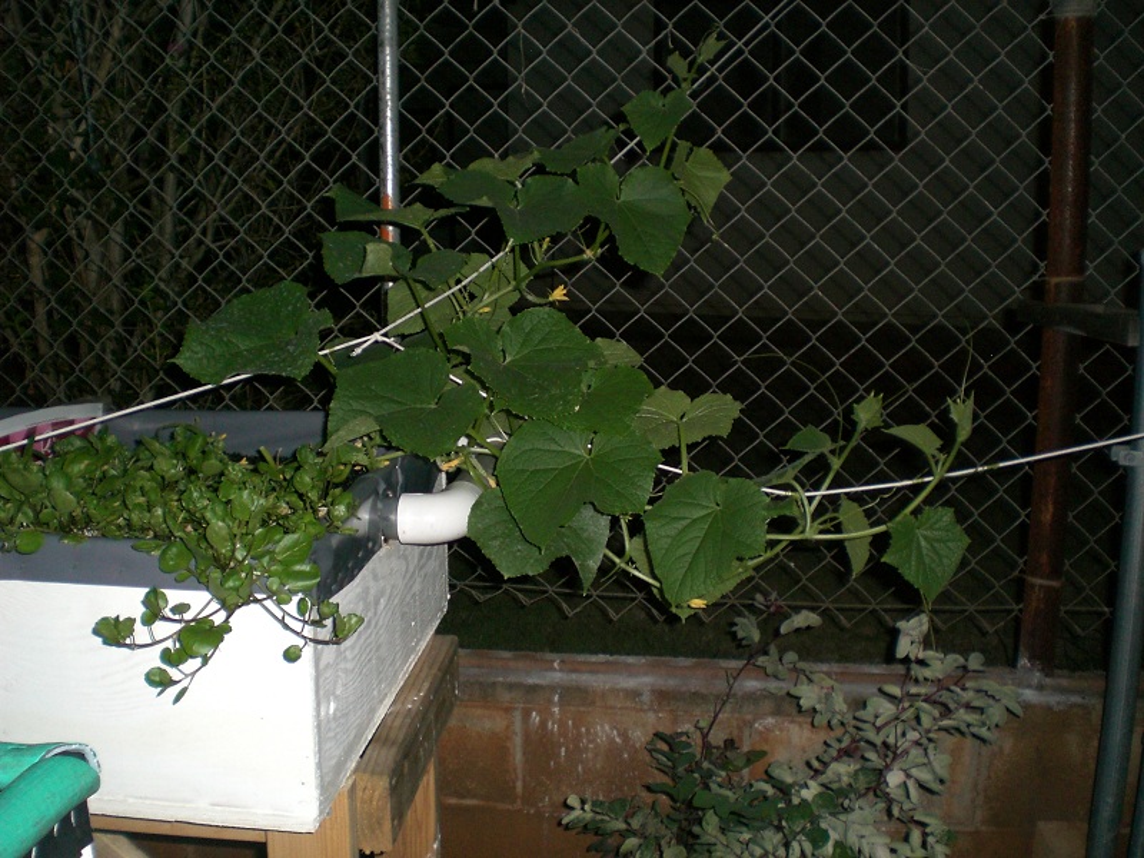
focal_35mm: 38
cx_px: 572
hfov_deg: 49.0
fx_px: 1256
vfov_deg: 37.7
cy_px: 429
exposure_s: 1/30
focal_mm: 6.3
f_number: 3.1
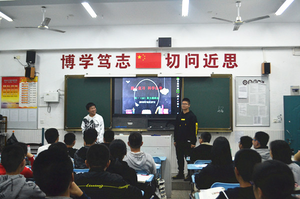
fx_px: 325
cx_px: 150
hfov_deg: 49.6
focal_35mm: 39
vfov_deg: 34.2
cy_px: 100
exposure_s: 1/60
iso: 1100
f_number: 4.2
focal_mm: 26
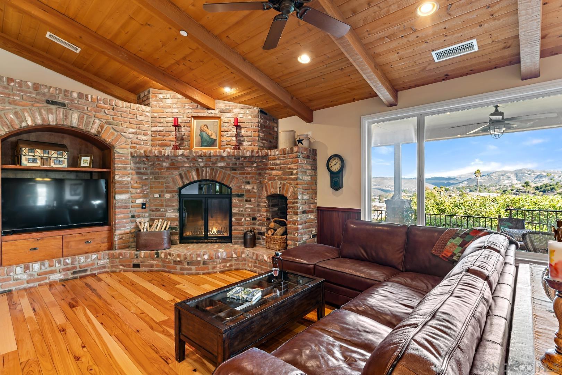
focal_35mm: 17
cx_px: 281
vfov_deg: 70.4
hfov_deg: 93.3
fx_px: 265
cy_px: 188
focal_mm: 17
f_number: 8
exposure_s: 4
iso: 80
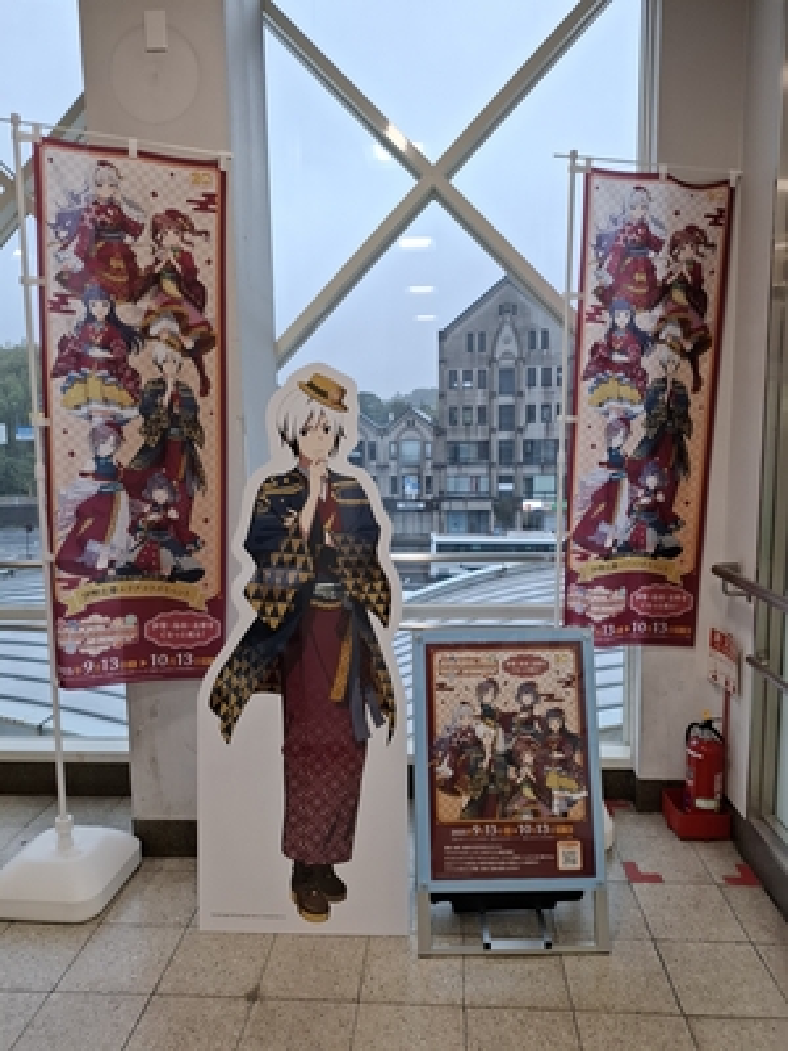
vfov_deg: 73.9
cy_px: 526
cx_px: 394
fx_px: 698
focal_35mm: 23
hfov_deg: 58.9
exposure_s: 1/111
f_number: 1.8
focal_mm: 5.54
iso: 50
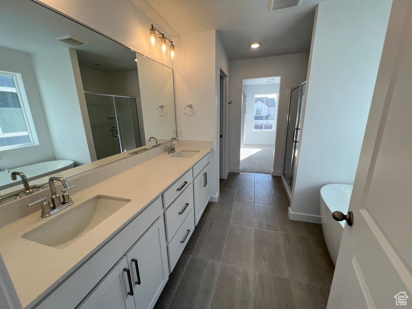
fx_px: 155
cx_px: 206
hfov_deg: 106.2
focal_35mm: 13
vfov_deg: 89.9
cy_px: 154
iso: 32
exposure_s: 1/174
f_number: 1.8
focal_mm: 1.57
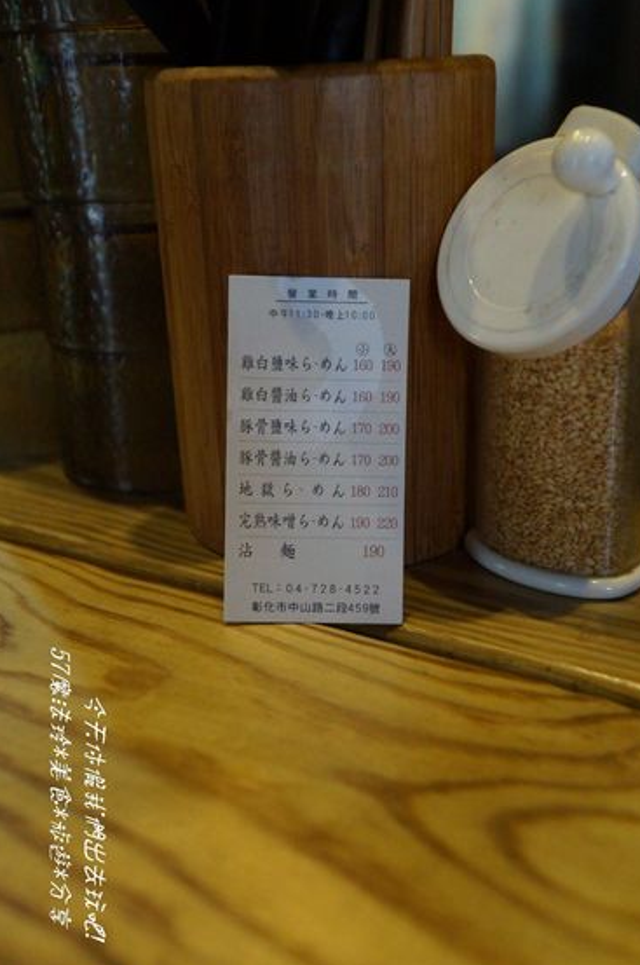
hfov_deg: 34.1
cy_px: 477
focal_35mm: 39
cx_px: 312
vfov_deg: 49.6
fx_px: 1043
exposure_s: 1/125
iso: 3200
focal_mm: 24
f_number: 4
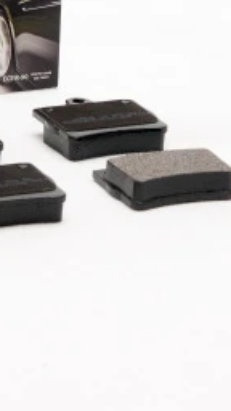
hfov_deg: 6.0
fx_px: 2202
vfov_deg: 10.6
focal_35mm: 202
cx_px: 125
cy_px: 111
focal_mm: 55
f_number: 11
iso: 100
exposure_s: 1/200
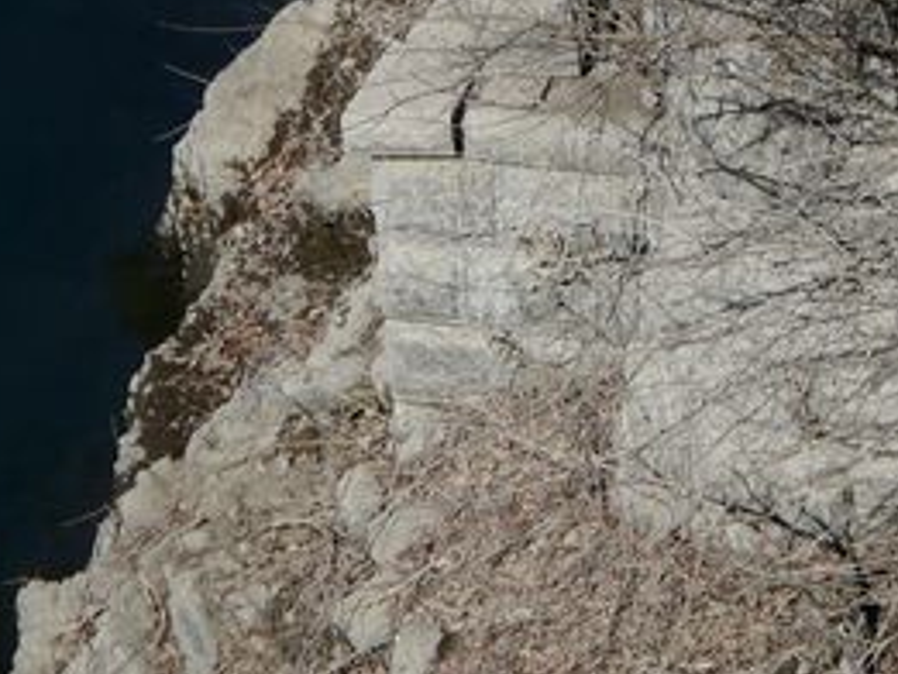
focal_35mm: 1179
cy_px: 103
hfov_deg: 1.7
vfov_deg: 1.3
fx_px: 30599
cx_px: 606
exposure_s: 1/400
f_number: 7.1
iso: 100
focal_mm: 82.8
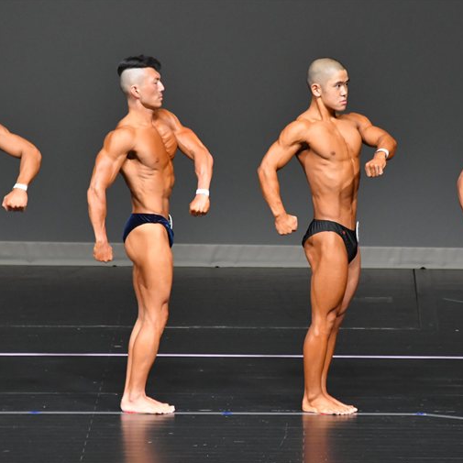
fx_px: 6219
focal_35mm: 411
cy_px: 234
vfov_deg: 4.3
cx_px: 324
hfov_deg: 4.3
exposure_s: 1/400
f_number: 5.6
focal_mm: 210
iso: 5000
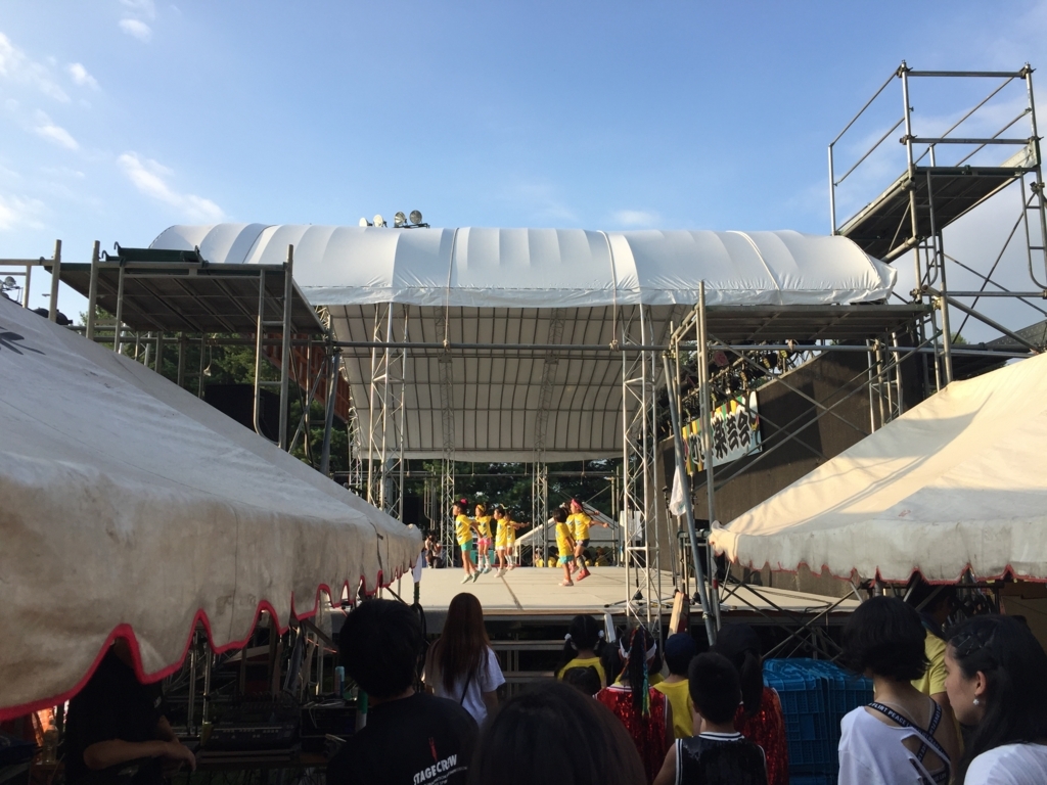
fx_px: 877
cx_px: 524
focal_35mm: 29
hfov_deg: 61.7
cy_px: 392
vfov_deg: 48.2
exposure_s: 1/638
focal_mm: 4.15
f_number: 2.2
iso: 32
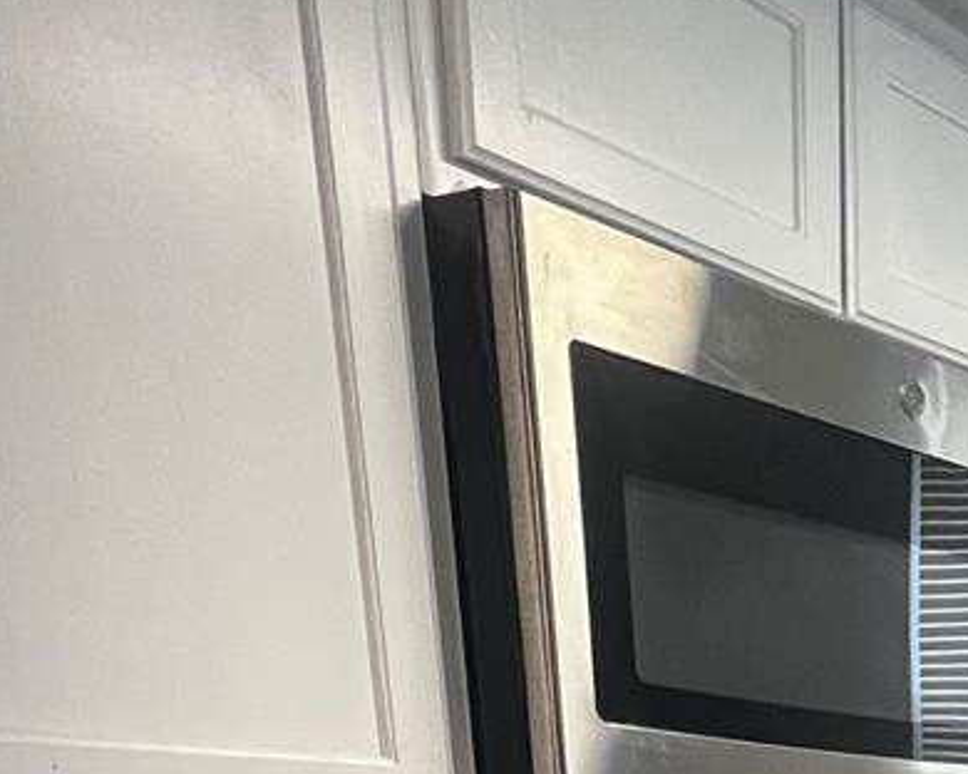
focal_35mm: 50
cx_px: 1340
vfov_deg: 22.1
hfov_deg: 28.5
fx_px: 1432
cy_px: 1295
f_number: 1.8
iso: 320
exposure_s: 1/60
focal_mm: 1.57
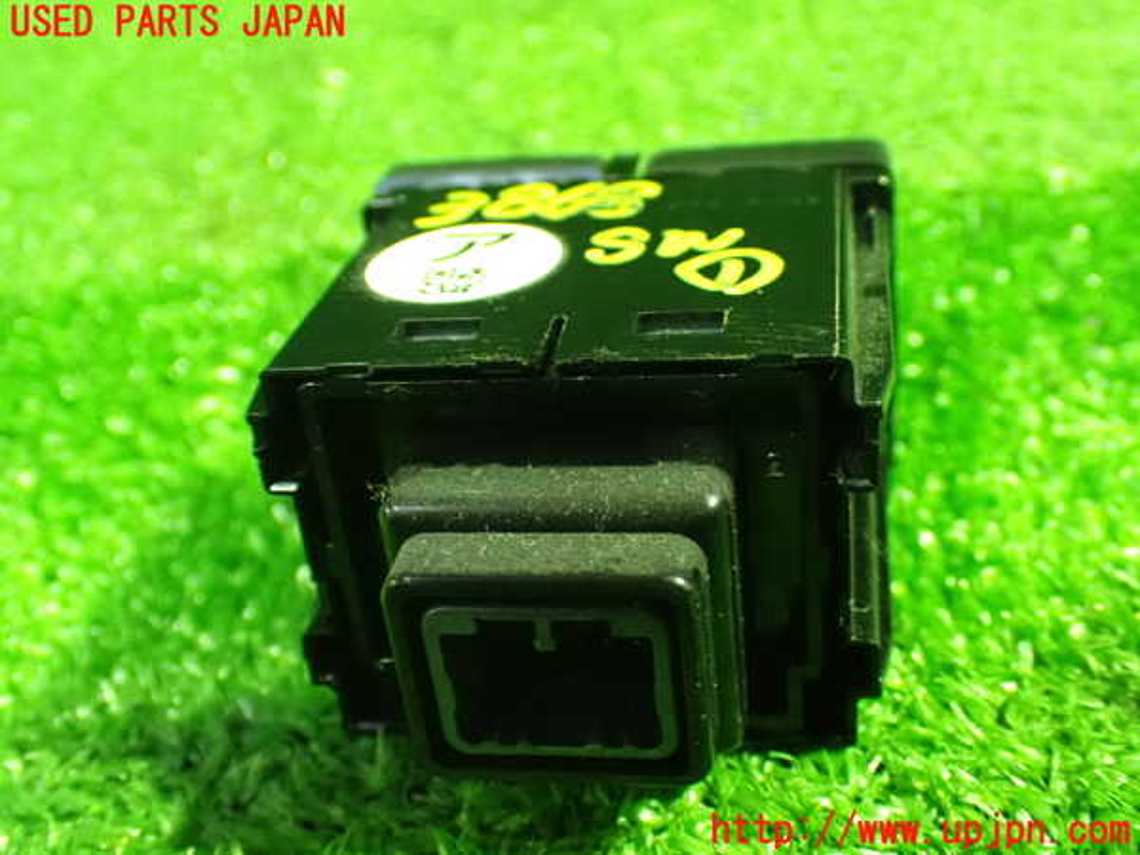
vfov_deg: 35.1
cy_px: 428
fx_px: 1350
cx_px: 570
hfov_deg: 45.8
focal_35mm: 41
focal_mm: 7.31
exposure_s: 1/15
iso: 1600
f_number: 2.8
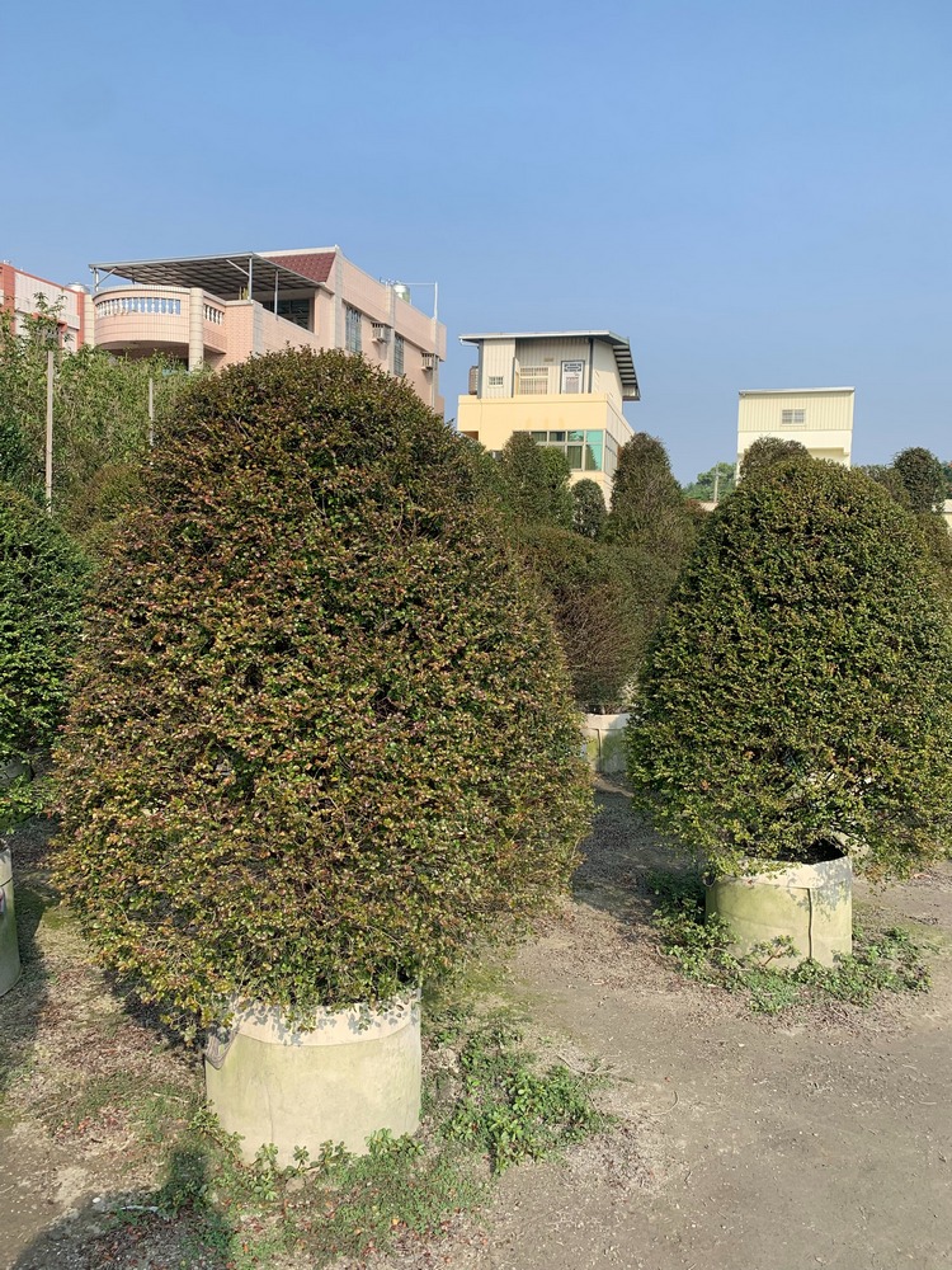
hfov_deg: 53.1
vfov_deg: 67.3
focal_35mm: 26
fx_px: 953
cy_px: 635
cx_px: 476
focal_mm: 4.25
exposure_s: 1/1536
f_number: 1.8
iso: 25
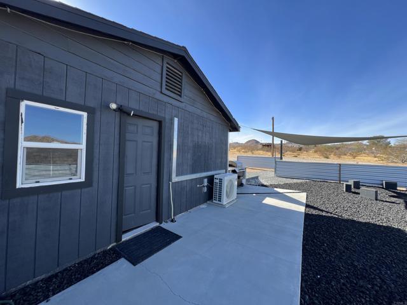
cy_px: 152
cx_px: 204
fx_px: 153
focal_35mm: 13
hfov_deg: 106.2
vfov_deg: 89.9
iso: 32
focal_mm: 1.57
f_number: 1.8
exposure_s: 1/694
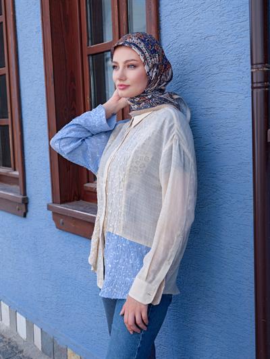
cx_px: 135
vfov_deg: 34.9
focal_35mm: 55
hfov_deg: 26.6
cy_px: 180
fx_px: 572
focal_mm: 70
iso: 320
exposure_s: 1/210
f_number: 6.4
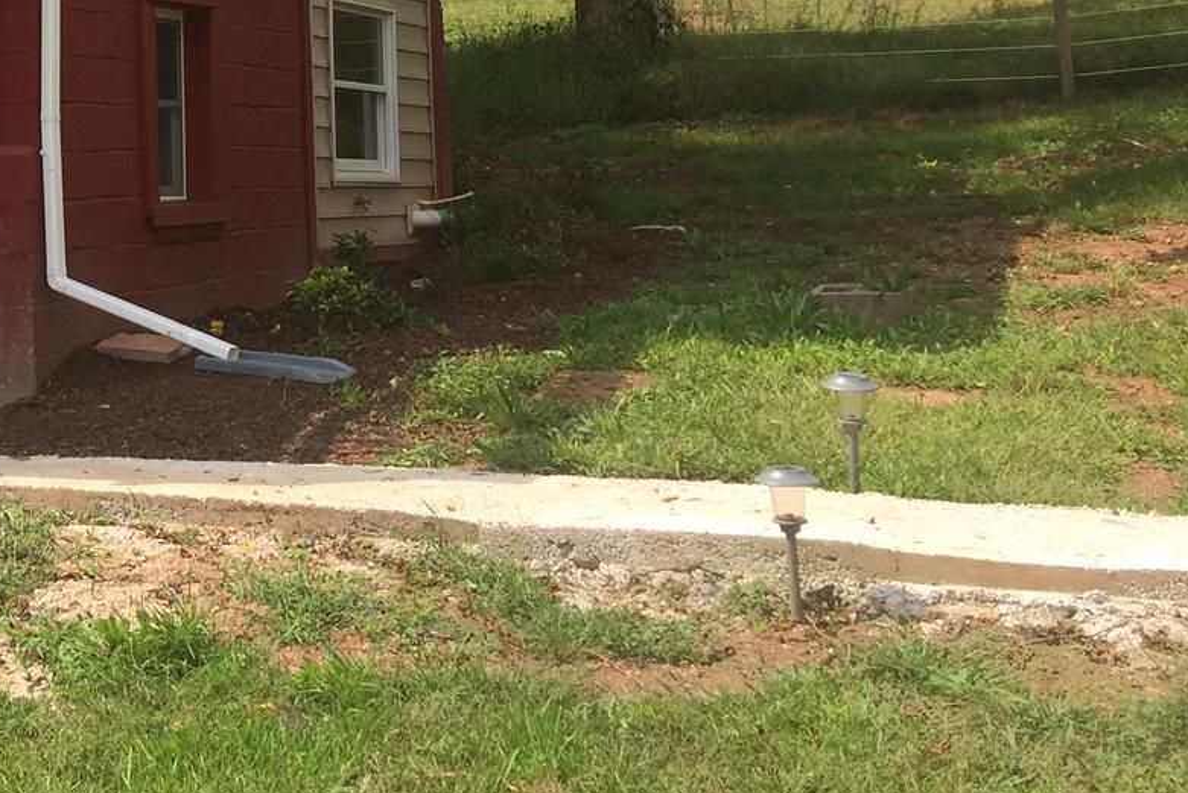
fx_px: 2079
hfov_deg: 29.6
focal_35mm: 63
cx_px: -24
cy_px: -117
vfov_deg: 20.4
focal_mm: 4.15
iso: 32
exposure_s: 1/1319
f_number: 2.2
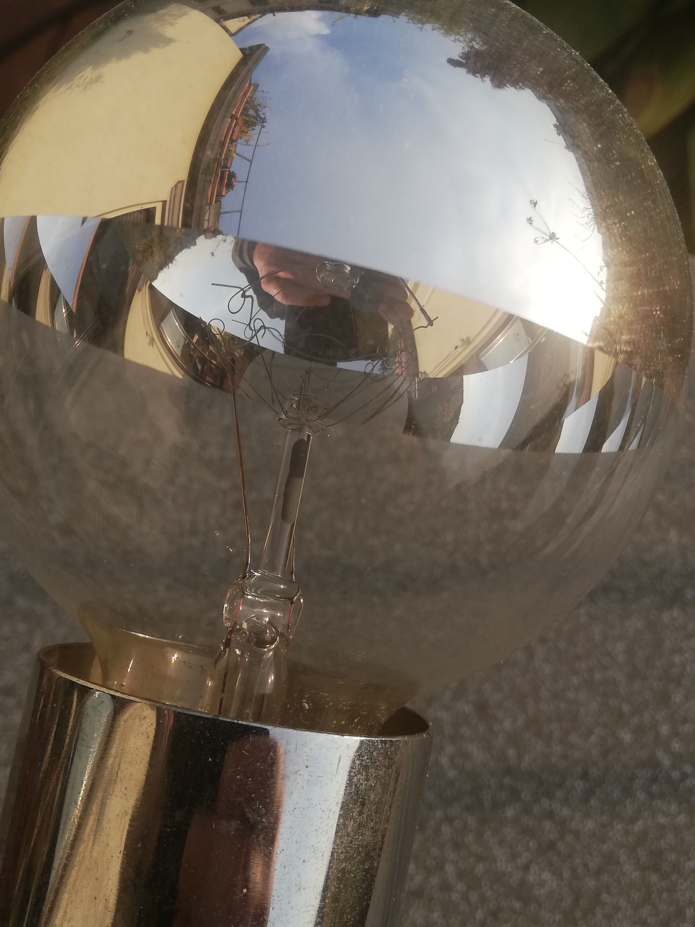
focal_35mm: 42
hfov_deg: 34.3
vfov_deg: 44.8
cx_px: 348
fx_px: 1124
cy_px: 464
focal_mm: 3.81
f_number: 2.2
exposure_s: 1/987
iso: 50
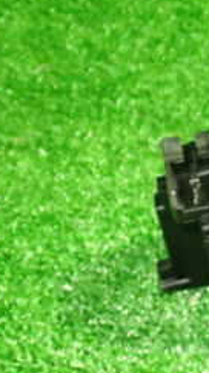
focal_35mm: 81
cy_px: 287
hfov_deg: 12.7
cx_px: 441
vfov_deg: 25.8
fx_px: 799
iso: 800
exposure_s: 1/30
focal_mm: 5.4
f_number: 2.3
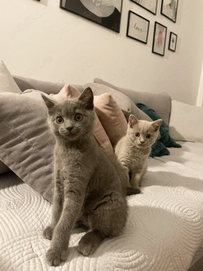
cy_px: 136
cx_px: 102
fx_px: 195
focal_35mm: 25
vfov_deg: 69.4
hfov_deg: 54.9
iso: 640
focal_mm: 5.1
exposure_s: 1/25
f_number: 1.6
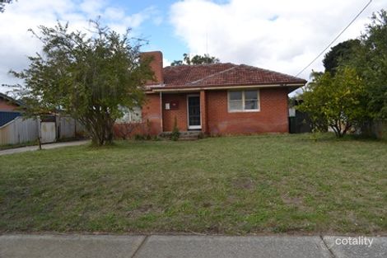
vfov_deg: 47.9
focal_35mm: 27
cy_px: 129
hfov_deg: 67.4
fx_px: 290
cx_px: 194
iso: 100
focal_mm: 18
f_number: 6.3
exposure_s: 1/200
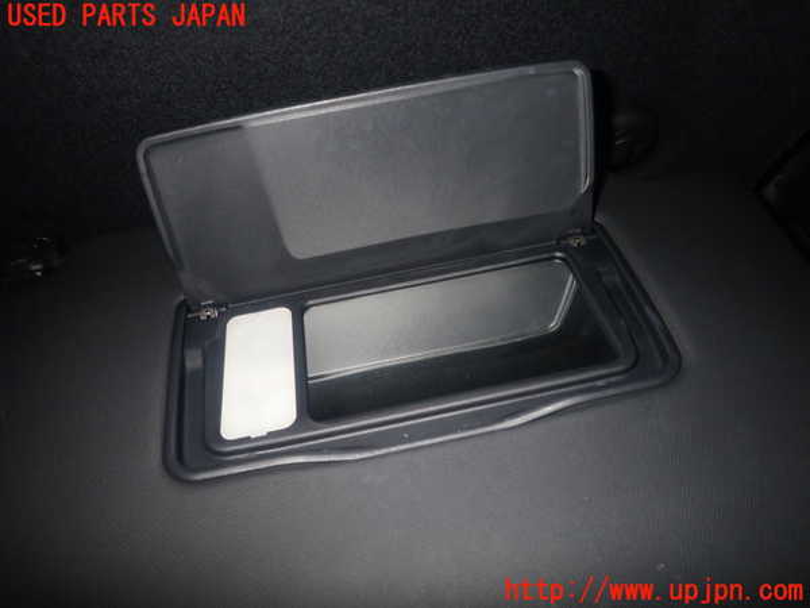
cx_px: 405
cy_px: 304
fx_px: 585
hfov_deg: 69.4
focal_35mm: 25
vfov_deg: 54.9
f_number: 5.6
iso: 250
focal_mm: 4.5
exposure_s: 1/30
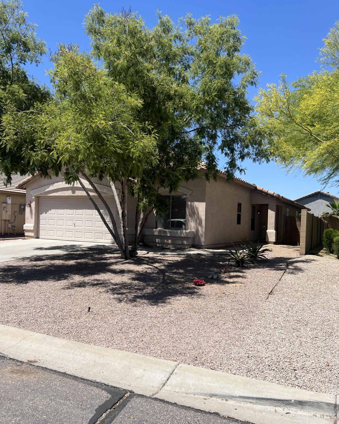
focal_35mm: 28
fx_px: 351
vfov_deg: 62.1
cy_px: 231
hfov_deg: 51.5
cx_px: 166
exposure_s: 1/4274
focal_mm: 5.7
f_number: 1.5
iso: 50
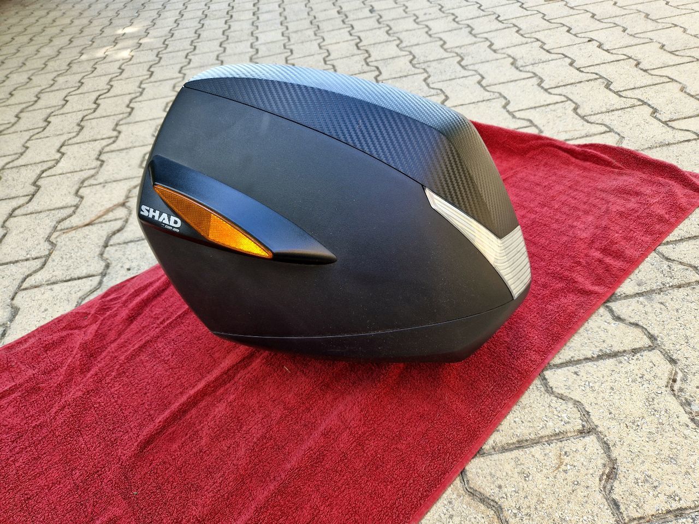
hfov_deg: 73.9
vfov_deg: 58.9
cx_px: 350
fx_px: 464
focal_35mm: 23
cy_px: 262
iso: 50
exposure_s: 1/182
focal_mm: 5.4
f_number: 1.8
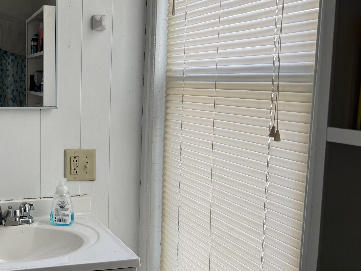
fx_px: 448
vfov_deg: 33.6
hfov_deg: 40.9
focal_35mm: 43
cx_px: 44
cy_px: 146
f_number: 1.78
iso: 64
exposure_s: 1/121
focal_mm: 6.76
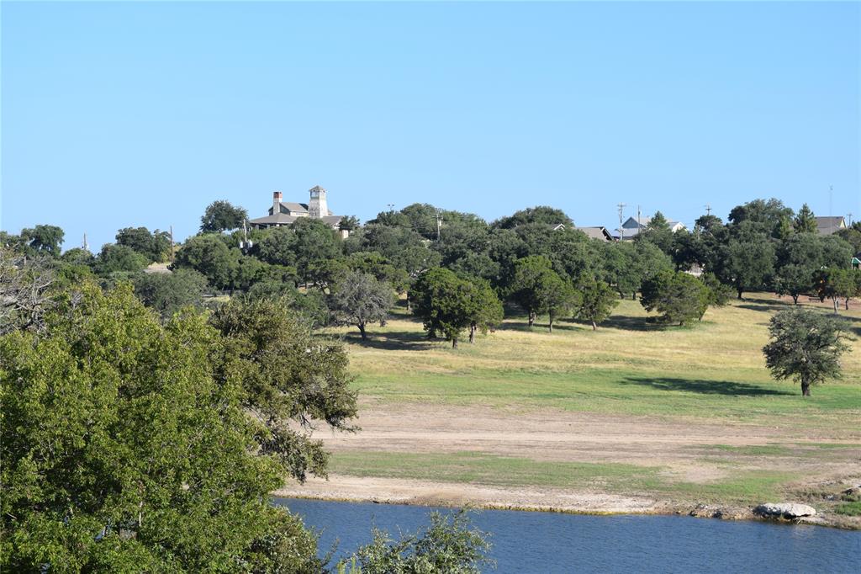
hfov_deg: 24.6
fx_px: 1972
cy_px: 287
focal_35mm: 82
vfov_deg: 16.5
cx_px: 430
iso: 200
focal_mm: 55
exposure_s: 1/320
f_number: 9
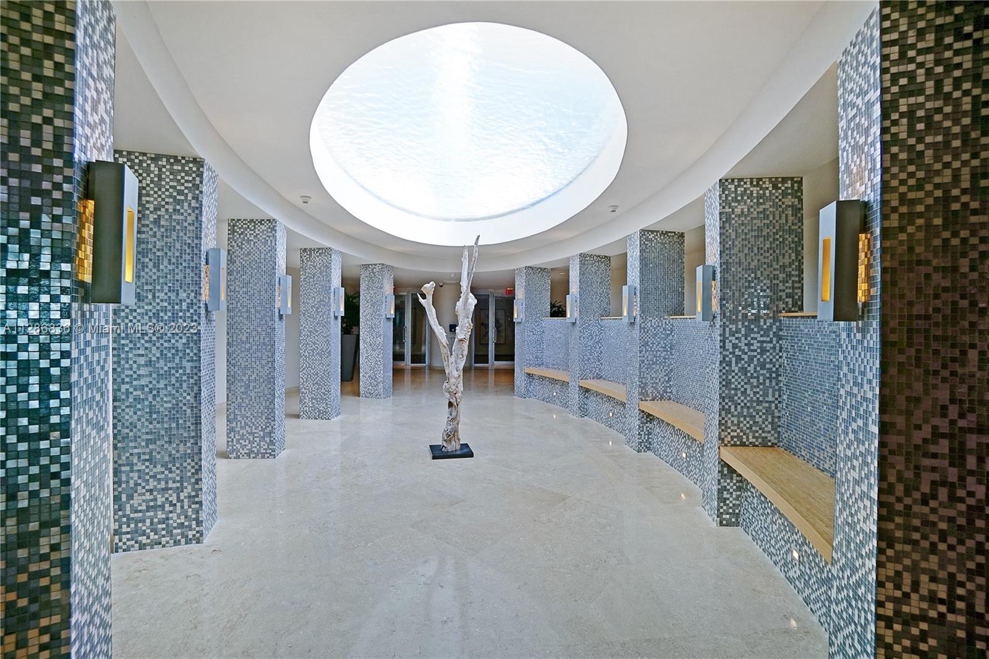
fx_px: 412
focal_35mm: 15
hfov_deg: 100.4
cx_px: 494
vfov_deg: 77.3
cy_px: 330
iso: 320
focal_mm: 10
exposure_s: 1/400
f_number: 5
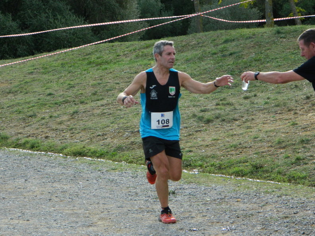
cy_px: 118
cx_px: 158
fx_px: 1365
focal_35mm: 150
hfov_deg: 13.2
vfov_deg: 9.9
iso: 200
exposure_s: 1/500
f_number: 4.9
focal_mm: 27
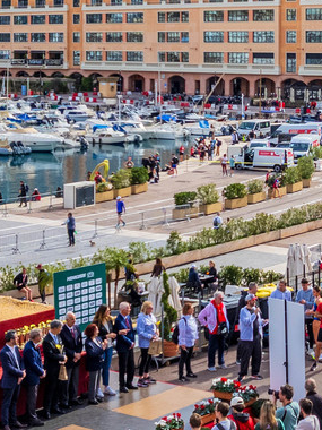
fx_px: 1104
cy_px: 201
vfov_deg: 22.0
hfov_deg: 16.4
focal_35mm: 89
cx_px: 284
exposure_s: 1/1600
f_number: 2.8
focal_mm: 8.4
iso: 100
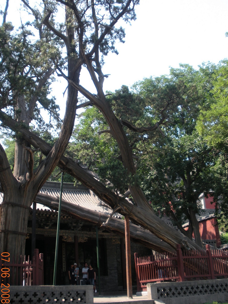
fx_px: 351
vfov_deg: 46.8
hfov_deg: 36.0
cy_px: 155
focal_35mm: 40
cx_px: 106
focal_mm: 6.3
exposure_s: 1/155
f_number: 3.5
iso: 64
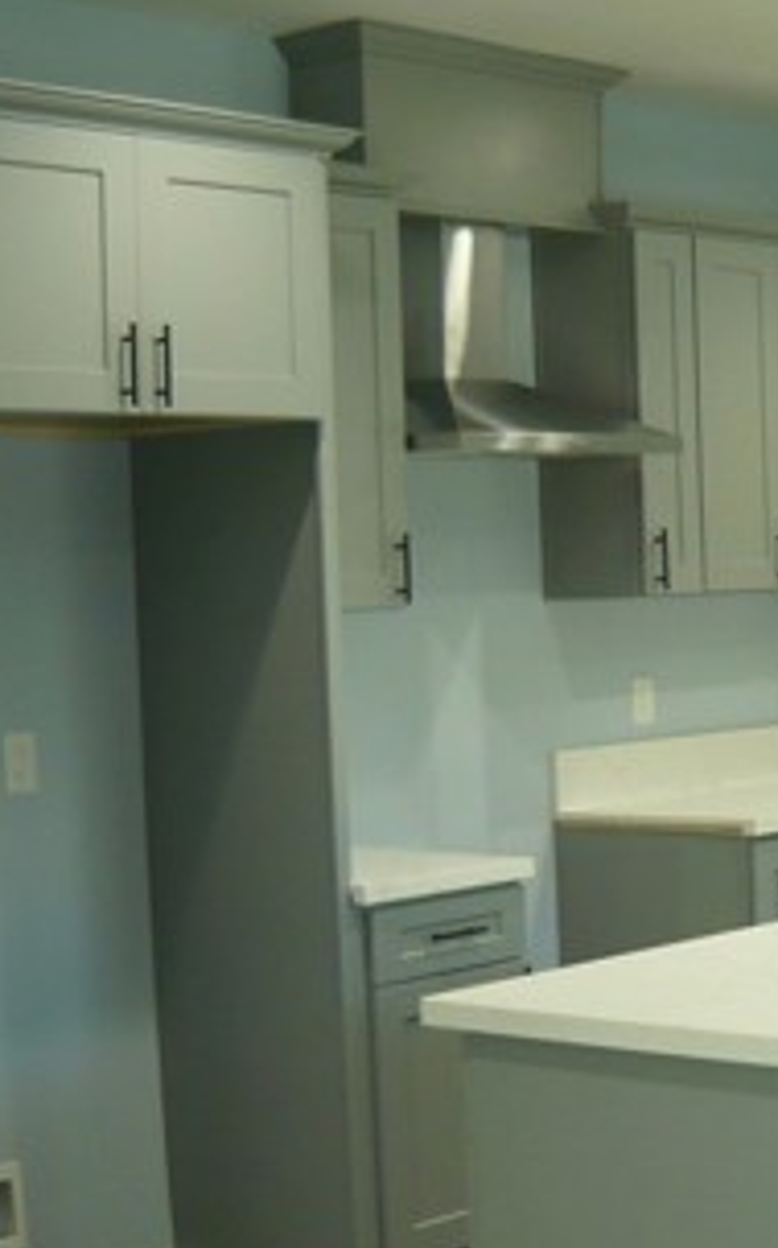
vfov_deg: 27.9
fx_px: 2514
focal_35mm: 74
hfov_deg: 16.8
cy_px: 605
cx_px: 934
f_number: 2.8
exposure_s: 1/30
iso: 200
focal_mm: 5.5
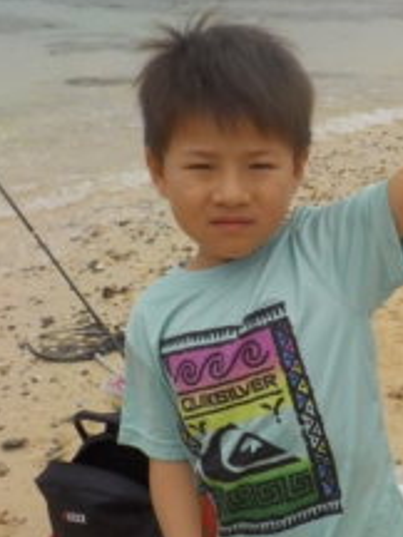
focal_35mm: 65
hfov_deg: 22.2
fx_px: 1009
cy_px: 310
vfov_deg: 29.8
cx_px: 346
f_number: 3.3
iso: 125
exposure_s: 1/2000
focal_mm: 4.1
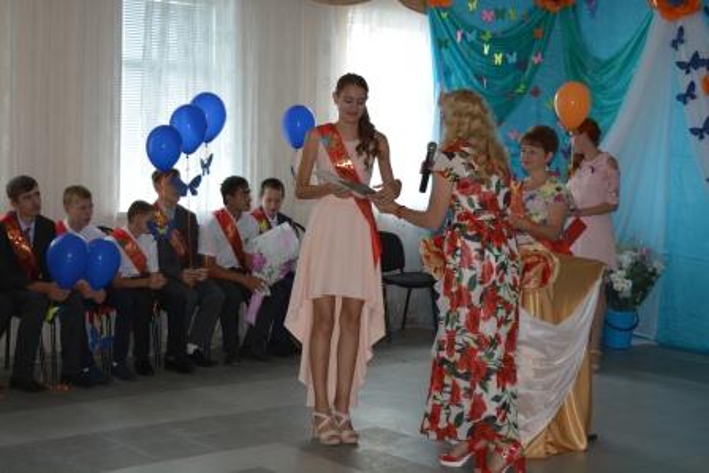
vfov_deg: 21.6
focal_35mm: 63
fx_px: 1241
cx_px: 354
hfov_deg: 31.9
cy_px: 236
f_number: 5
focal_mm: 42
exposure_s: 1/30
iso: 280
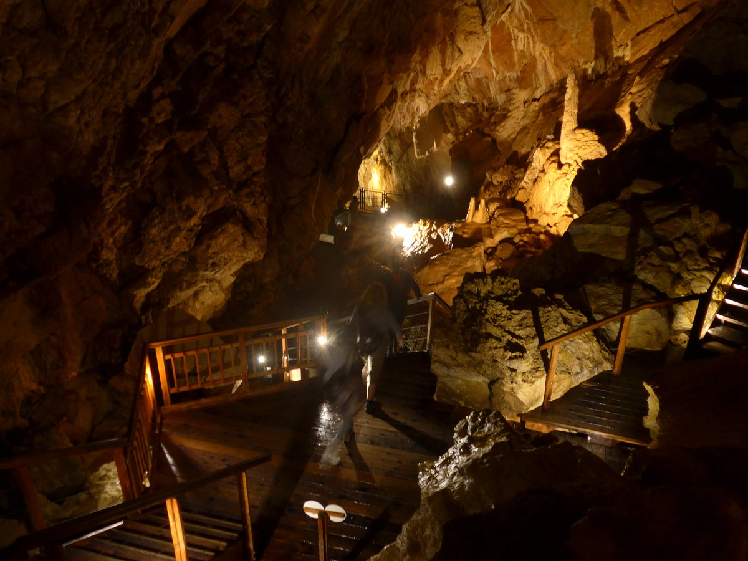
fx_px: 627
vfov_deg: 48.2
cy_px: 280
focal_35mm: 29
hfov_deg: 61.7
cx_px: 374
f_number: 2
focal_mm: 6
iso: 500
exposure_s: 1/8
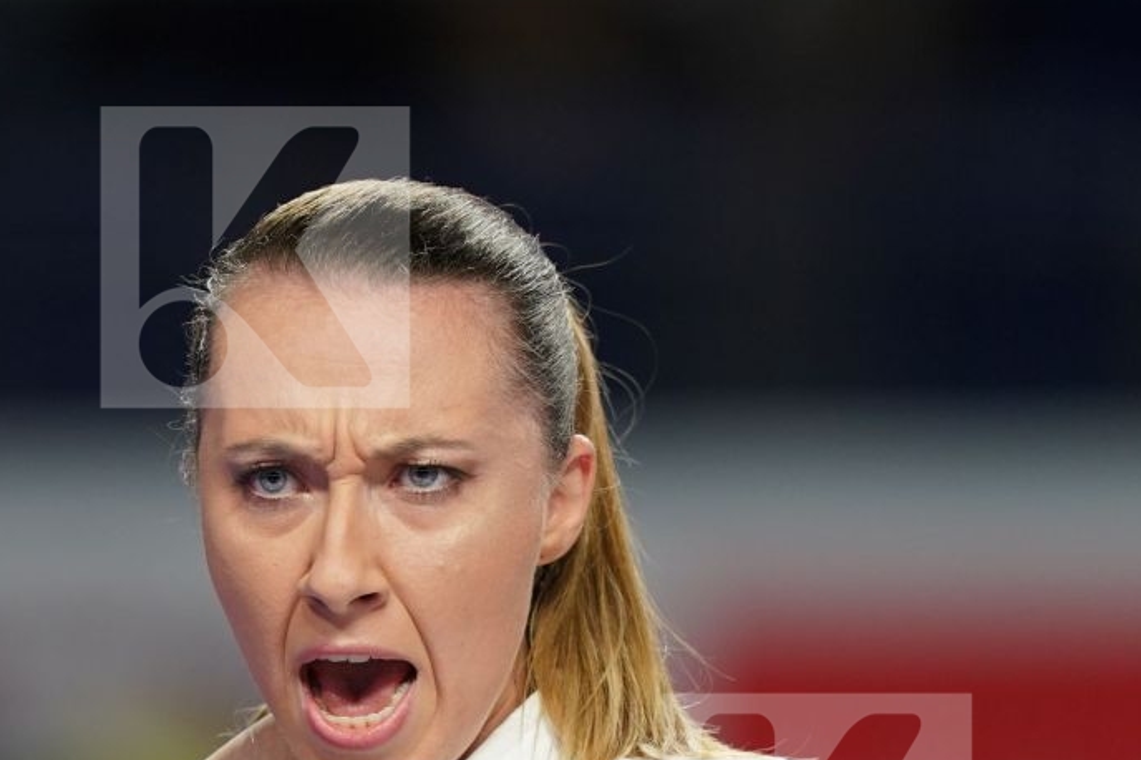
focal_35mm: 1047
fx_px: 33167
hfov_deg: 2.0
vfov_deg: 1.3
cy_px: 845
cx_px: 255
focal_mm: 400
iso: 1000
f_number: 2.8
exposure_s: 1/500
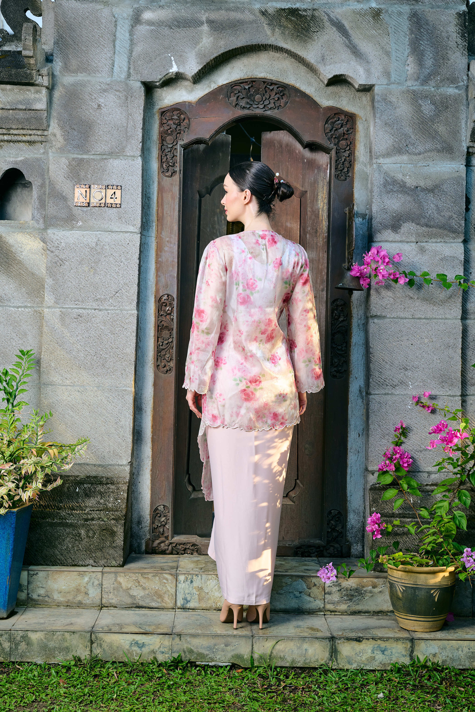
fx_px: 1049
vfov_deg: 37.5
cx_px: 238
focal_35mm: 53
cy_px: 356
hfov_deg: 25.5
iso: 320
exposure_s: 1/160
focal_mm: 53
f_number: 5
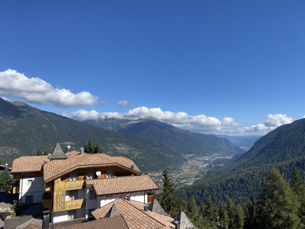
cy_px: 114
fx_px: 229
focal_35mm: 26
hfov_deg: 67.3
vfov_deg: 53.1
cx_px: 152
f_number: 1.8
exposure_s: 1/3125
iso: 32
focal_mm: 4.25
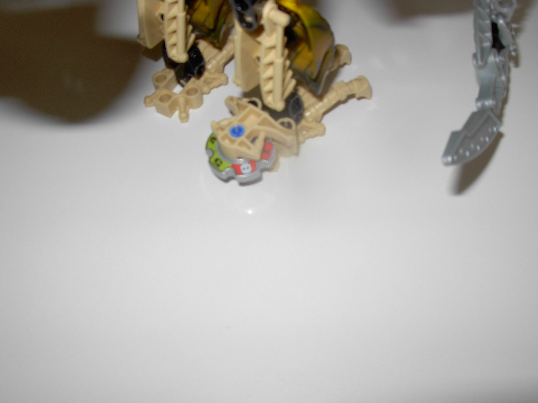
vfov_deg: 37.7
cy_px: 202
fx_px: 591
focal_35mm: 38
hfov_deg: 49.0
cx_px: 269
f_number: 4.9
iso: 79
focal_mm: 6.3
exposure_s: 1/95.8
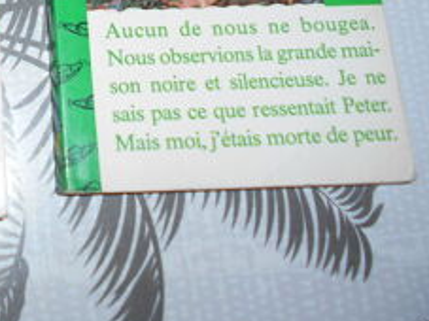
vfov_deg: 25.1
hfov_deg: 31.6
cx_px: -23
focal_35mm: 55
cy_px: -11
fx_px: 681
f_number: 3.2
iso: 80
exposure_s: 1/25
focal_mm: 4.6
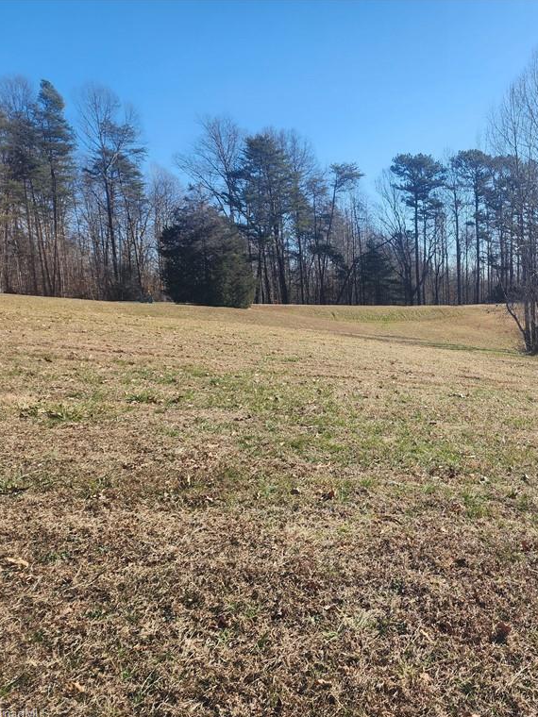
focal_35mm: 31
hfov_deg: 42.4
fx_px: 642
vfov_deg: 58.4
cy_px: 360
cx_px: 465
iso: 12
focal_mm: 6.4
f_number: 1.8
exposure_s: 1/692
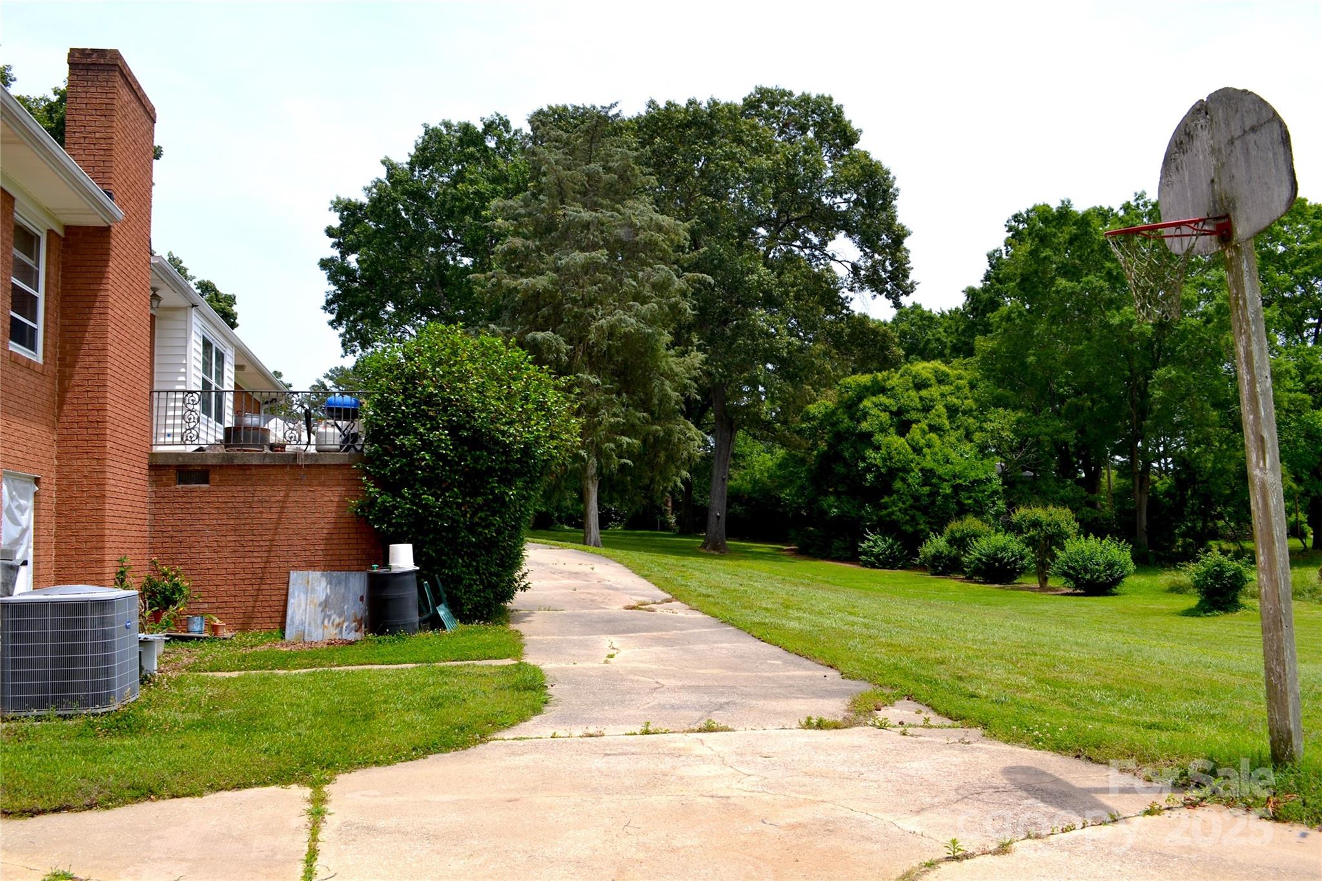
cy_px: 440
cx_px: 661
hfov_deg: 67.4
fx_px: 991
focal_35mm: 27
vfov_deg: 47.9
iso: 100
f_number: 9
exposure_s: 1/200
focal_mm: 18
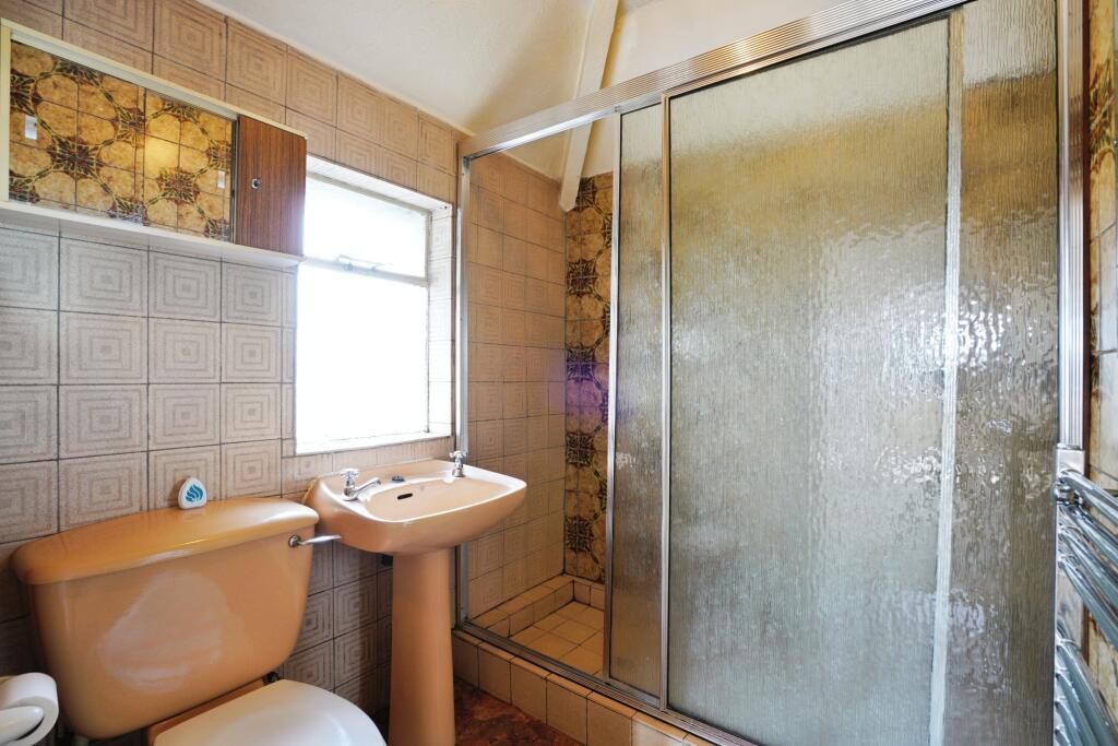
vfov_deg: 73.8
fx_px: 497
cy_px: 373
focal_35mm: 16
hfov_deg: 96.7
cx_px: 559
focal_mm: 16
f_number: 9
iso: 800
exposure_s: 1/8
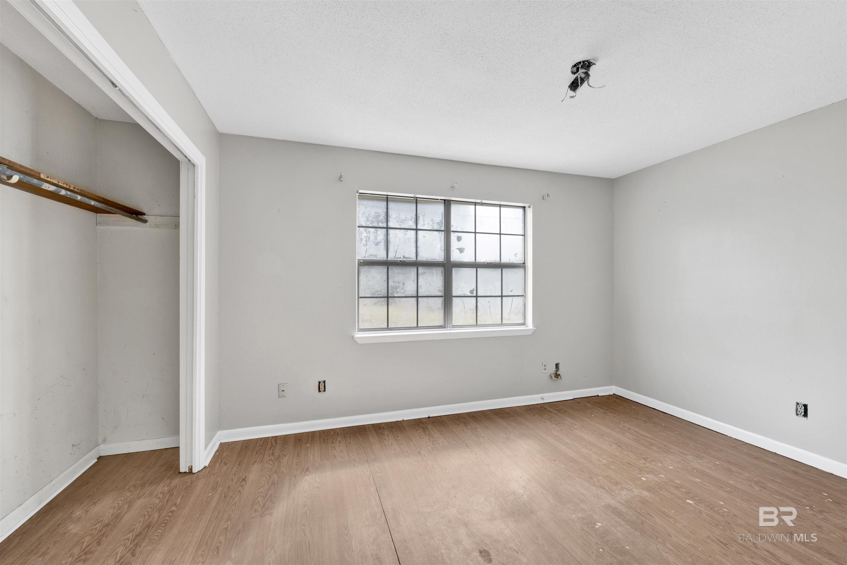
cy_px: 282
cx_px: 424
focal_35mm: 14
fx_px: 329
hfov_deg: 104.3
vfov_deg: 81.2
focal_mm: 14
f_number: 11
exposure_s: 1/30
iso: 400
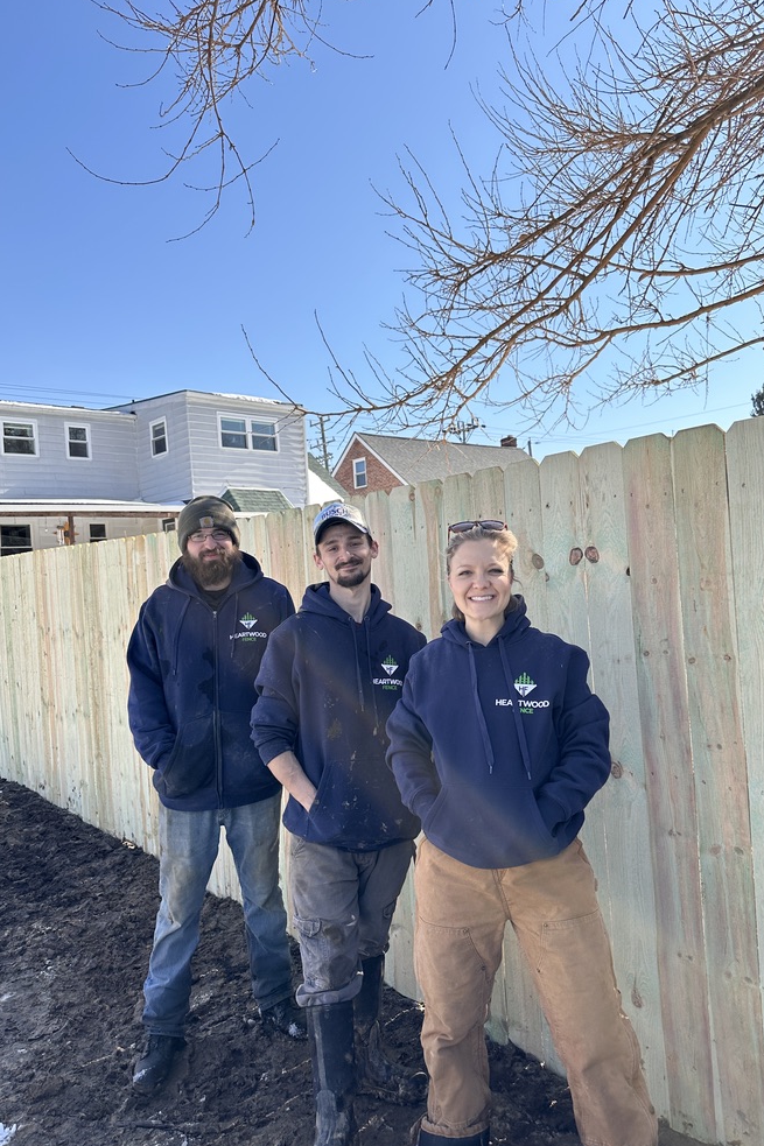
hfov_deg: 49.5
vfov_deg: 69.4
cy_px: 584
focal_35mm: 26
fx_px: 828
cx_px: 408
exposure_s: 1/3155
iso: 80
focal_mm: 6.86
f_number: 1.78
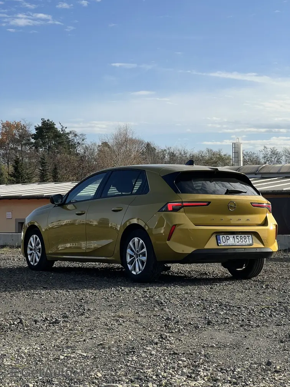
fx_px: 860
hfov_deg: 19.1
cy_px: 194
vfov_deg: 25.3
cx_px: 145
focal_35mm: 77
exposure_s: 1/821
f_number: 2.8
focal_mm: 9
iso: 32
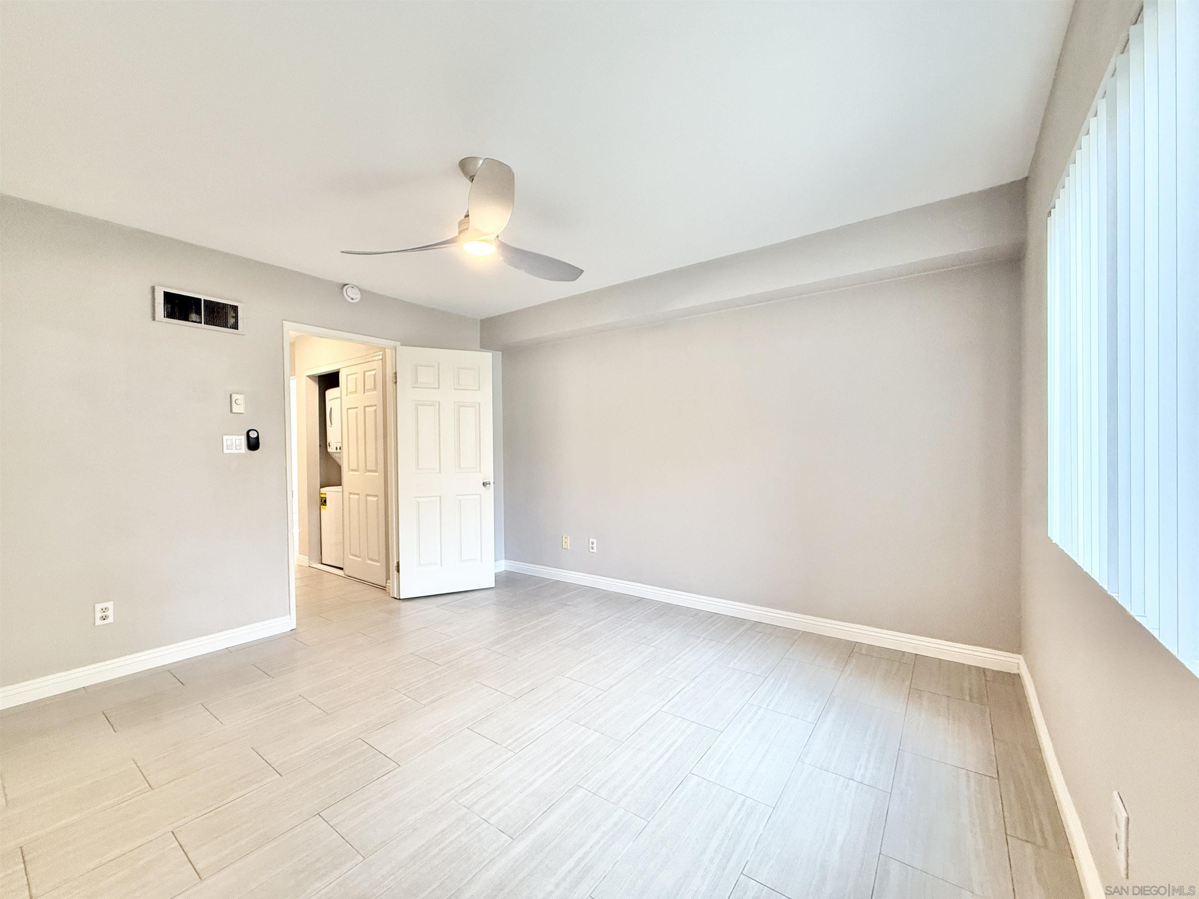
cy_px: 450
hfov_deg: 102.1
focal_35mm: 14
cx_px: 600
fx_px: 485
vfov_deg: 85.7
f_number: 2.2
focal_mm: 2.22
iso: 320
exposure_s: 1/120
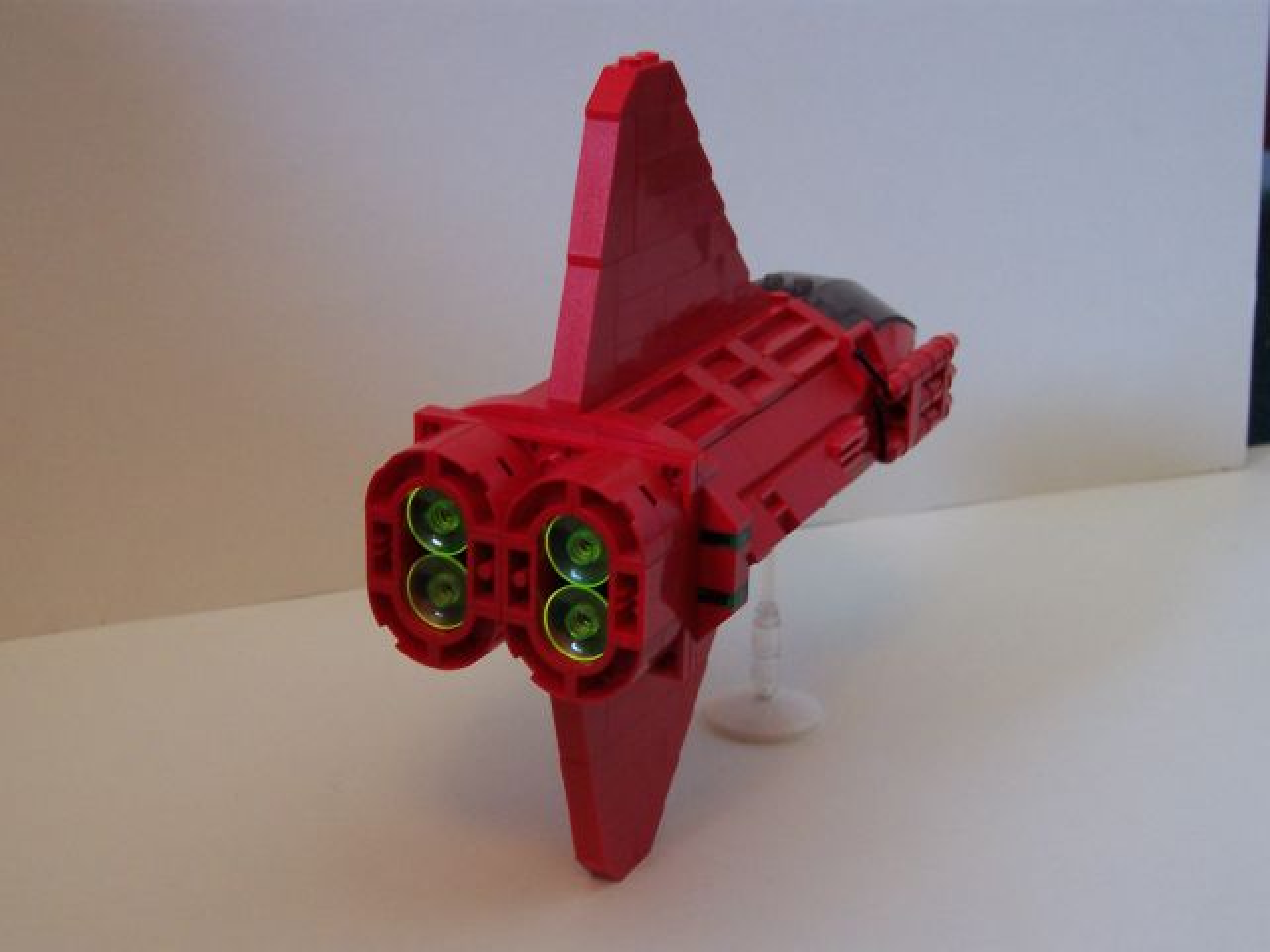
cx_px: 635
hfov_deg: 29.0
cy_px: 476
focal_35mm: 67
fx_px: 2458
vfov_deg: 21.9
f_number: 3.4
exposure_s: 1/10
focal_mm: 10.4
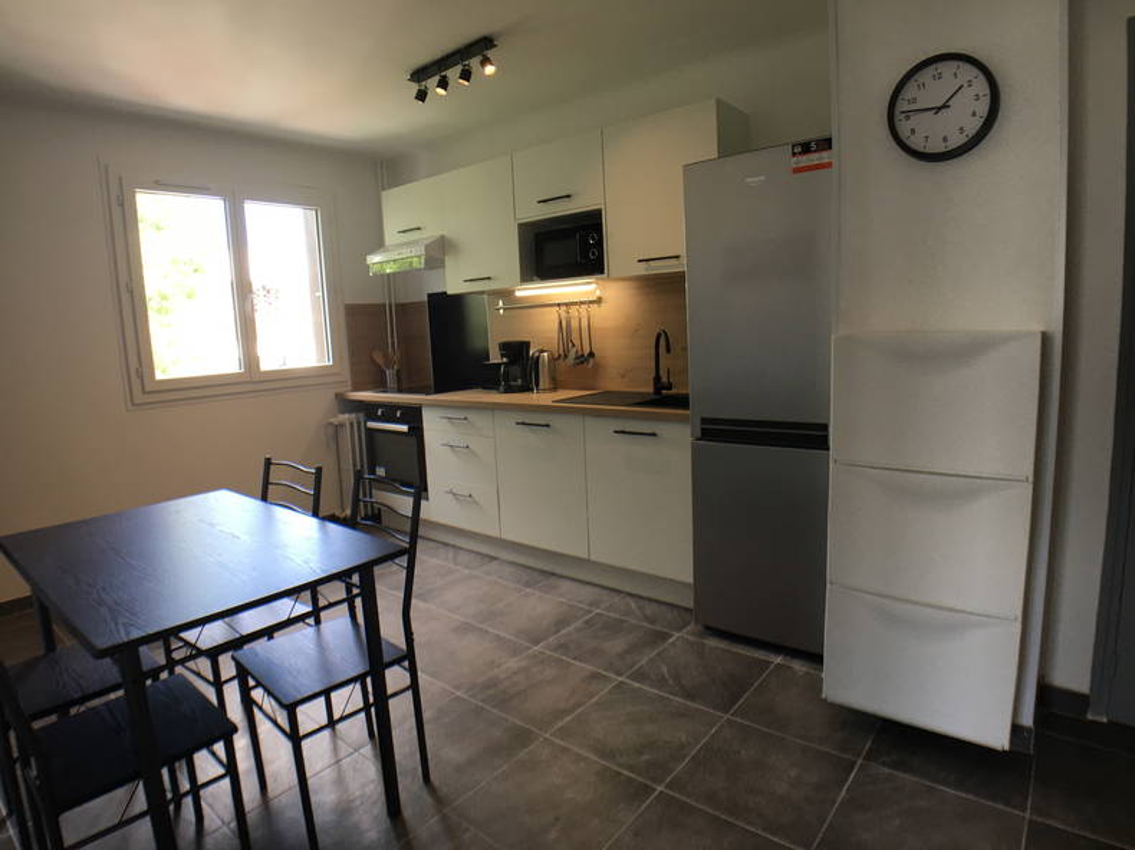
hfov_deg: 61.7
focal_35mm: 29
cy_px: 425
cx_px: 568
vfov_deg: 48.2
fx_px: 951
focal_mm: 4.15
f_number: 2.2
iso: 25
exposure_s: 1/33
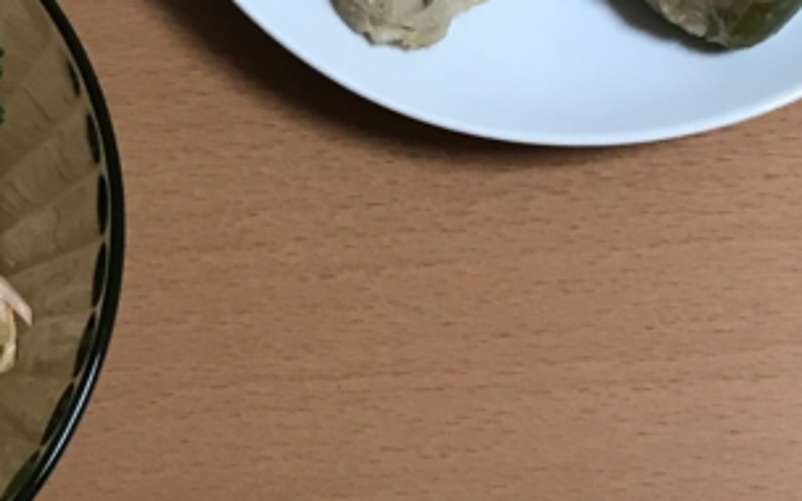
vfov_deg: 13.1
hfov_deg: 20.5
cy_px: 232
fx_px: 2186
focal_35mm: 100
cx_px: 153
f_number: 1.8
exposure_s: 1/15
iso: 50
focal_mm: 3.99
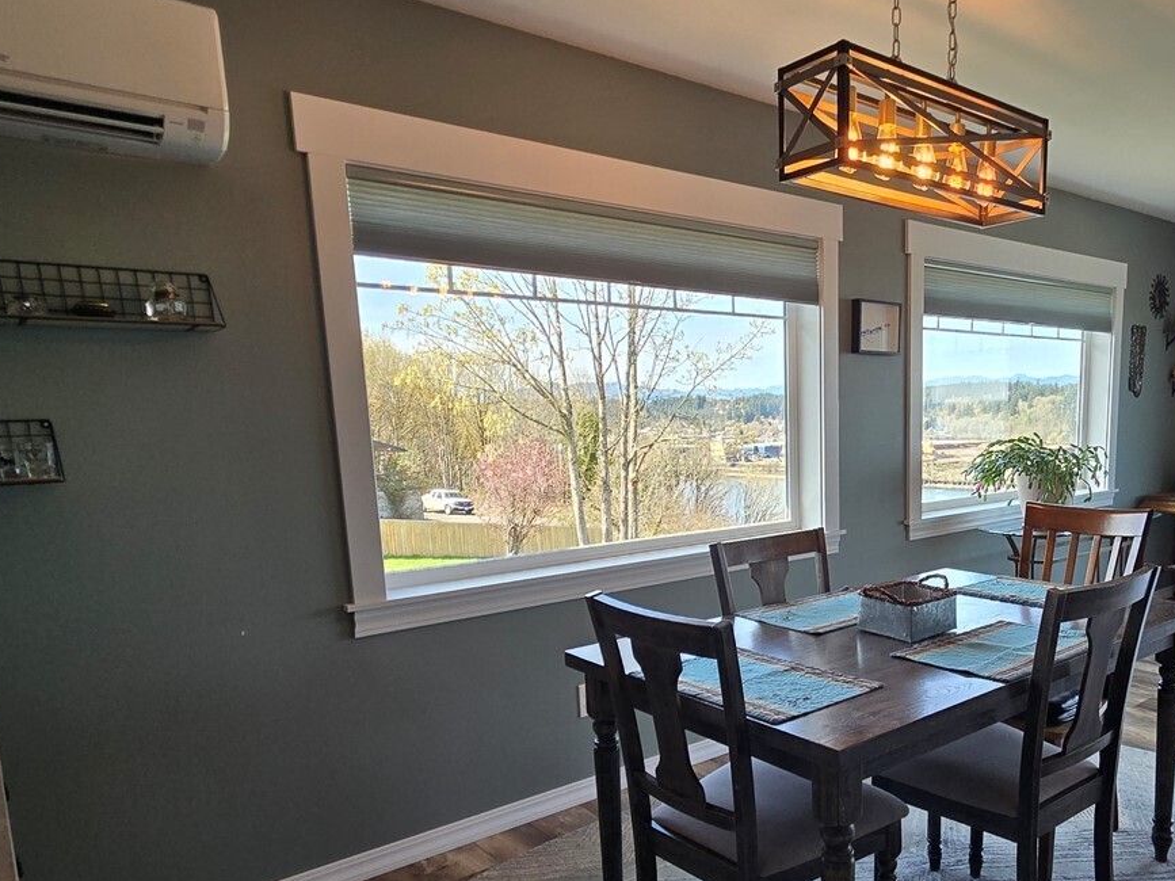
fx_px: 815
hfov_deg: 69.6
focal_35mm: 24
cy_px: 571
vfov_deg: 55.9
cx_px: 782
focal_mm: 2.2
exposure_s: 1/120
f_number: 2.2
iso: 64
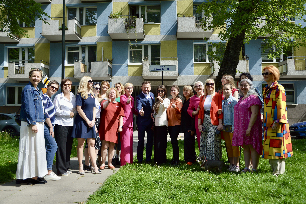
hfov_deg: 59.5
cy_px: 102
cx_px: 153
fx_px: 268
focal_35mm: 32
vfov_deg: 41.6
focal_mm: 21
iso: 100
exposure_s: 1/640
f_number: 3.8
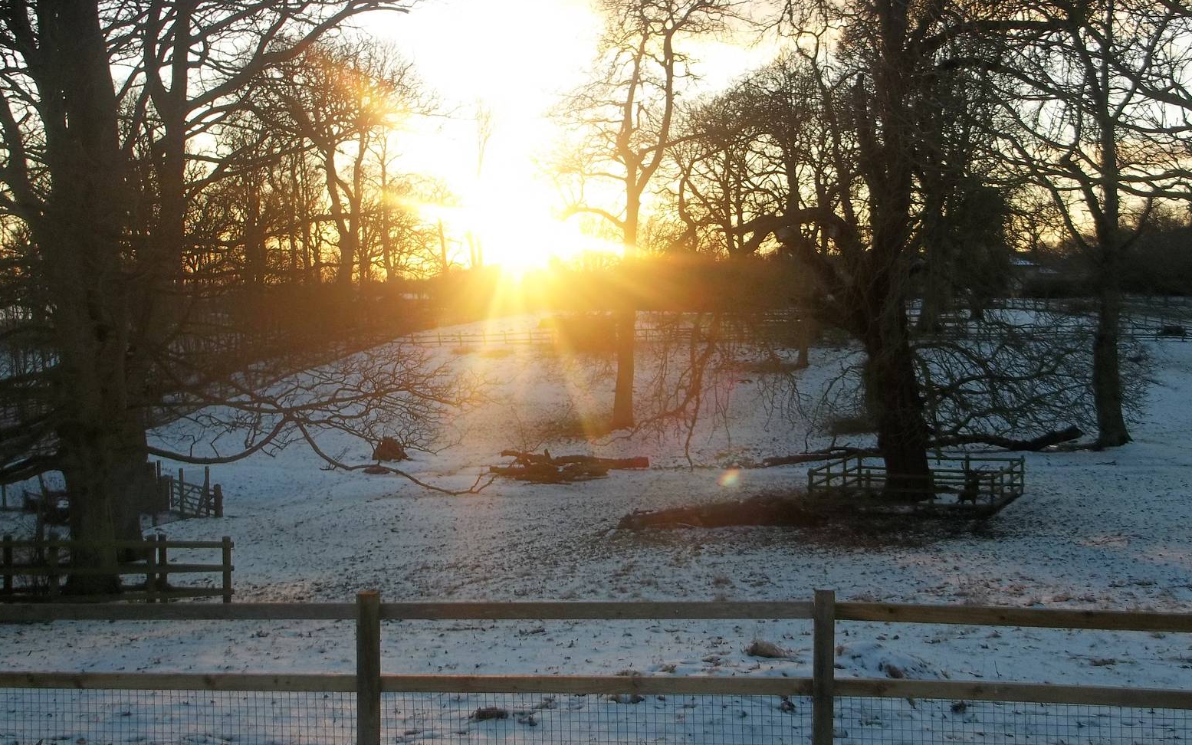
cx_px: 603
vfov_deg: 35.3
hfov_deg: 54.0
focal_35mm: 36
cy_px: 352
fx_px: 1170
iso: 80
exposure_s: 1/250
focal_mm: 5.9
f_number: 3.3
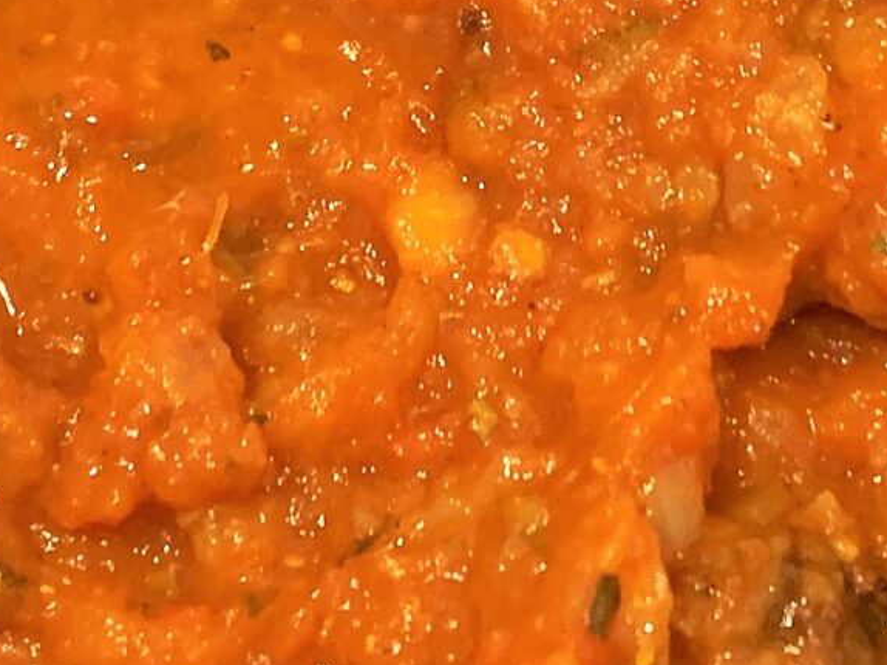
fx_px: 2971
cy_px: -380
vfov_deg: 12.1
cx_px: 671
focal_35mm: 116
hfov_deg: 16.9
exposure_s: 1/33
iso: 320
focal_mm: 4.25
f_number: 1.8
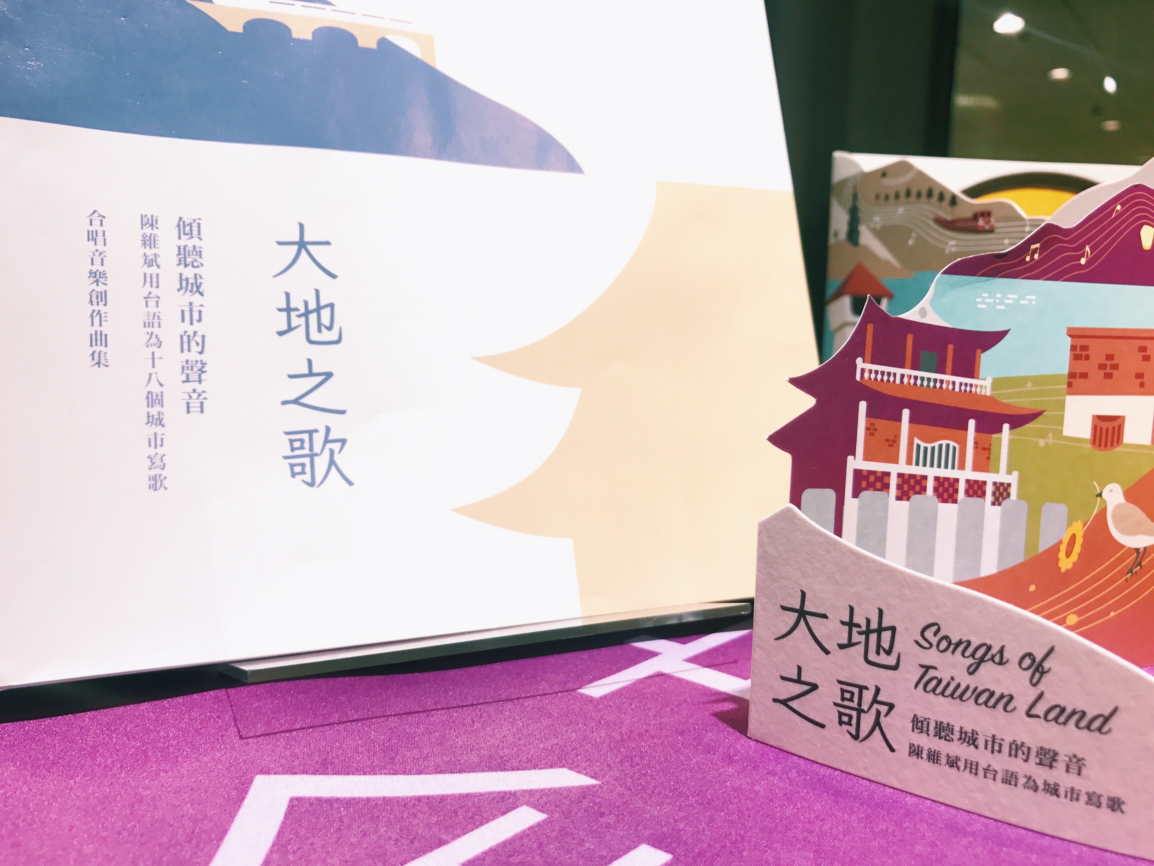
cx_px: 577
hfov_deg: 63.4
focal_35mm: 28
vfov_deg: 49.7
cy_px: 433
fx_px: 933
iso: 32
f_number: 1.8
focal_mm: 3.99
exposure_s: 1/60
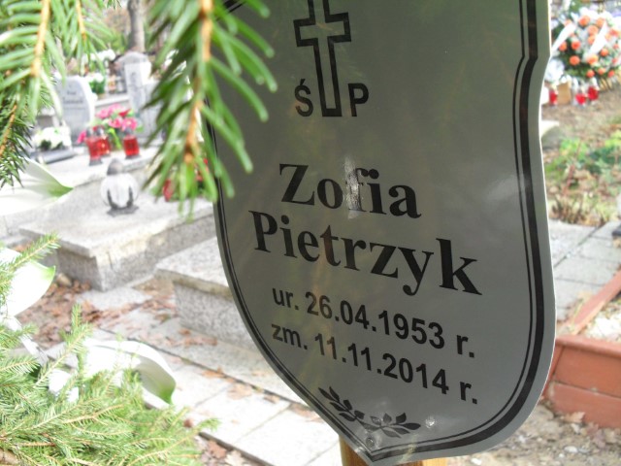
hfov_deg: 52.6
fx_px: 628
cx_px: 310
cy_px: 233
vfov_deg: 40.7
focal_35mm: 35
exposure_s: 1/60
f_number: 3.2
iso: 100
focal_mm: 6.3
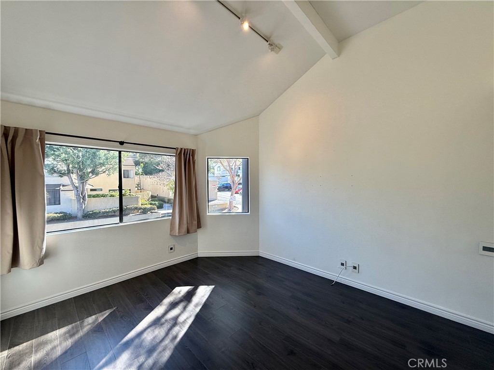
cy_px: 185
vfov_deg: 85.7
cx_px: 247
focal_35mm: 14
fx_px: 200
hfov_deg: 102.1
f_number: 2.2
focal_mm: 2.22
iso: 64
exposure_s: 1/200
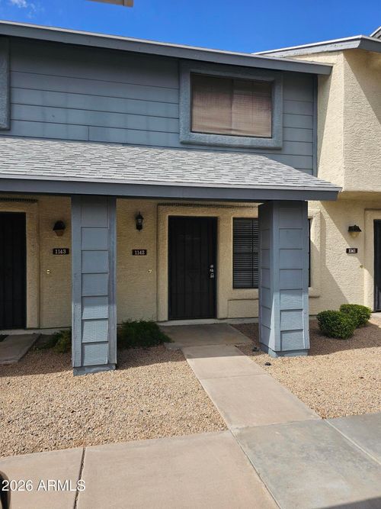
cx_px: 190
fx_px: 338
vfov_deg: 73.9
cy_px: 254
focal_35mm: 23
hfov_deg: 58.9
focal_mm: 6.3
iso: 10
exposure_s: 1/661
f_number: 1.7
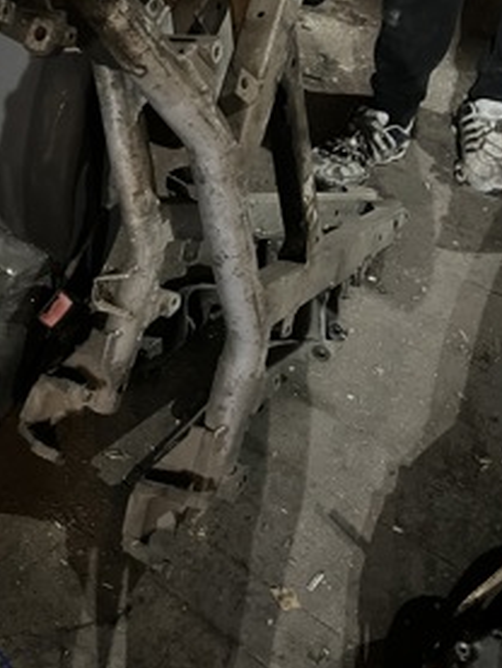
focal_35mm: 45
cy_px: 186
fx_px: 869
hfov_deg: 31.2
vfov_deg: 41.1
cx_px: 84
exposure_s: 1/17
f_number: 1.6
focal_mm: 5.1
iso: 1000
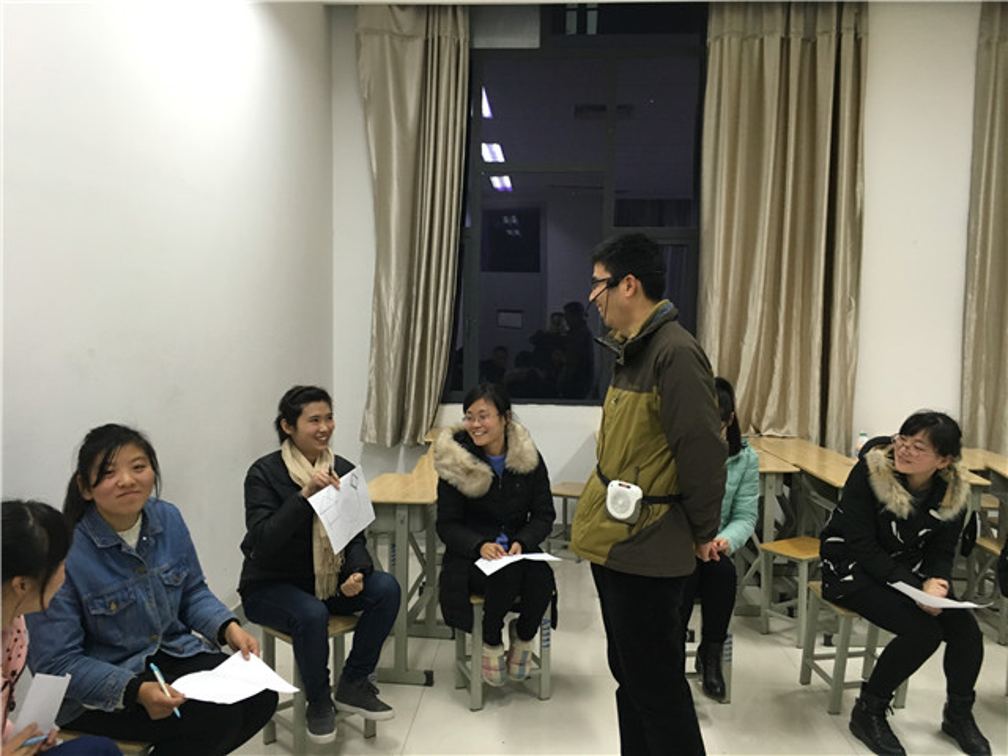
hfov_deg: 61.7
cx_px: 504
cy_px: 378
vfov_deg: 48.2
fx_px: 844
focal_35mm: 29
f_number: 2.2
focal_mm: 4.15
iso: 160
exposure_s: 1/33
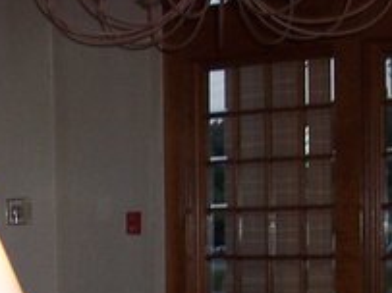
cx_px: -25
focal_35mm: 154
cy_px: 438
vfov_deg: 9.4
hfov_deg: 12.6
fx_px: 1743
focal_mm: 8
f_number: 2.8
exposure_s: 1/60
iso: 100
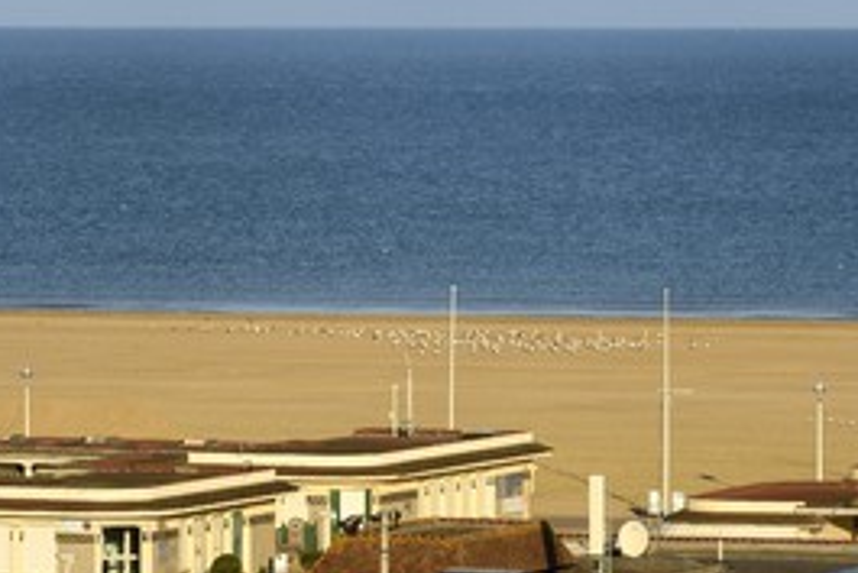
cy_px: 408
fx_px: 7559
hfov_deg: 6.5
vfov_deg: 4.3
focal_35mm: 317
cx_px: 482
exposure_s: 1/320
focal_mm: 200
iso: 200
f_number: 10
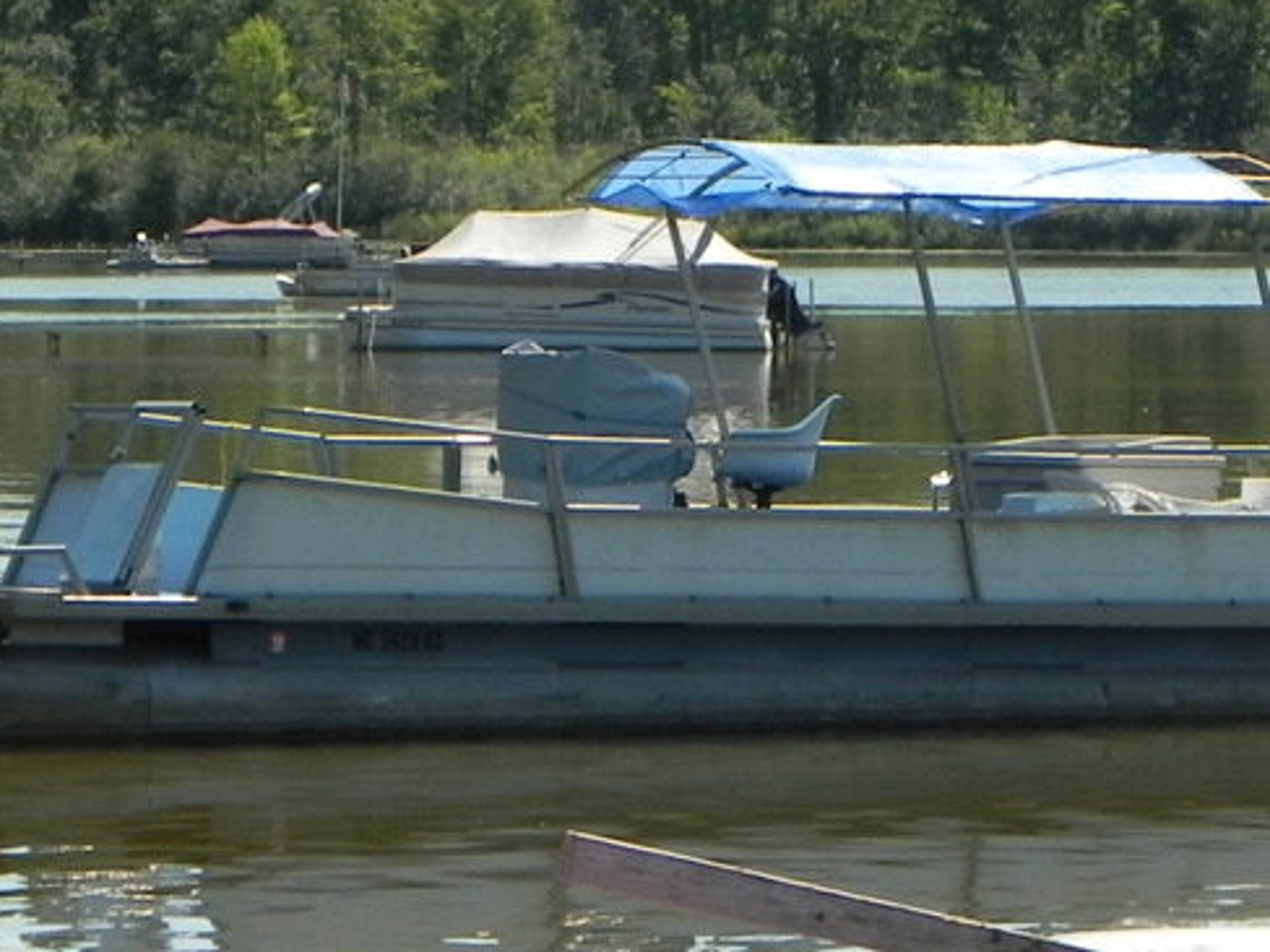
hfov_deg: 6.2
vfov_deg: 4.7
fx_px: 11630
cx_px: 835
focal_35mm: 317
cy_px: 497
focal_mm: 23
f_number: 6.3
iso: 160
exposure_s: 1/516
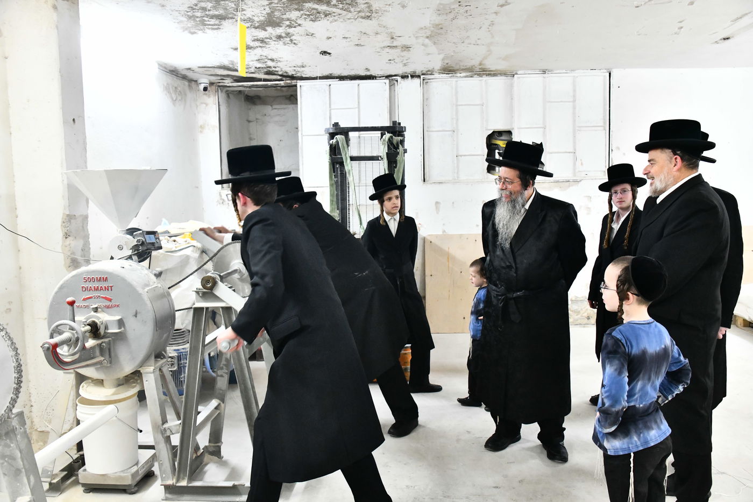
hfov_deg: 65.5
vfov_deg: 46.4
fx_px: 586
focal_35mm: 28
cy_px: 251
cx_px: 376
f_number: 5.6
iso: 5000
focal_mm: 28
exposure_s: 1/200
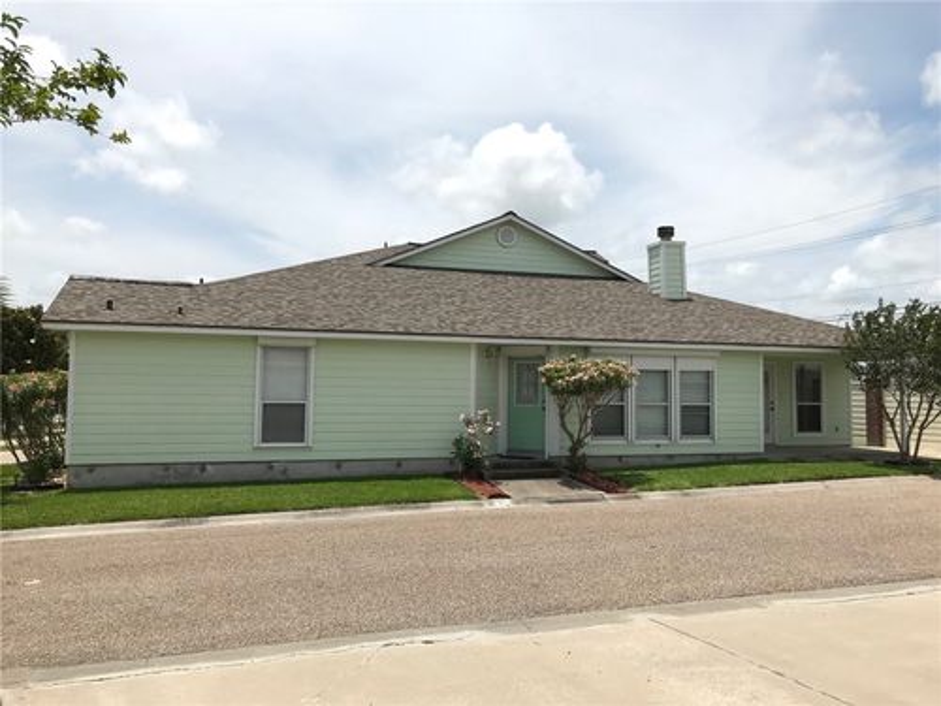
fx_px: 761
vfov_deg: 49.7
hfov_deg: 63.4
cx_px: 470
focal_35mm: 28
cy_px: 353
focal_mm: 3.99
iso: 20
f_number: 1.8
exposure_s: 1/3195
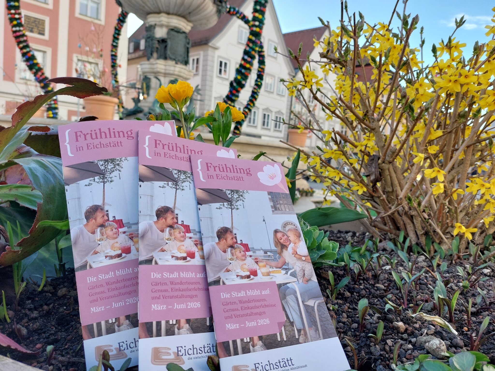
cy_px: 186
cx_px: 248
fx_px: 357
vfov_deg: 54.9
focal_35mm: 25
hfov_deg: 69.4
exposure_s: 1/239
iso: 25
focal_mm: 5.23
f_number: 1.8
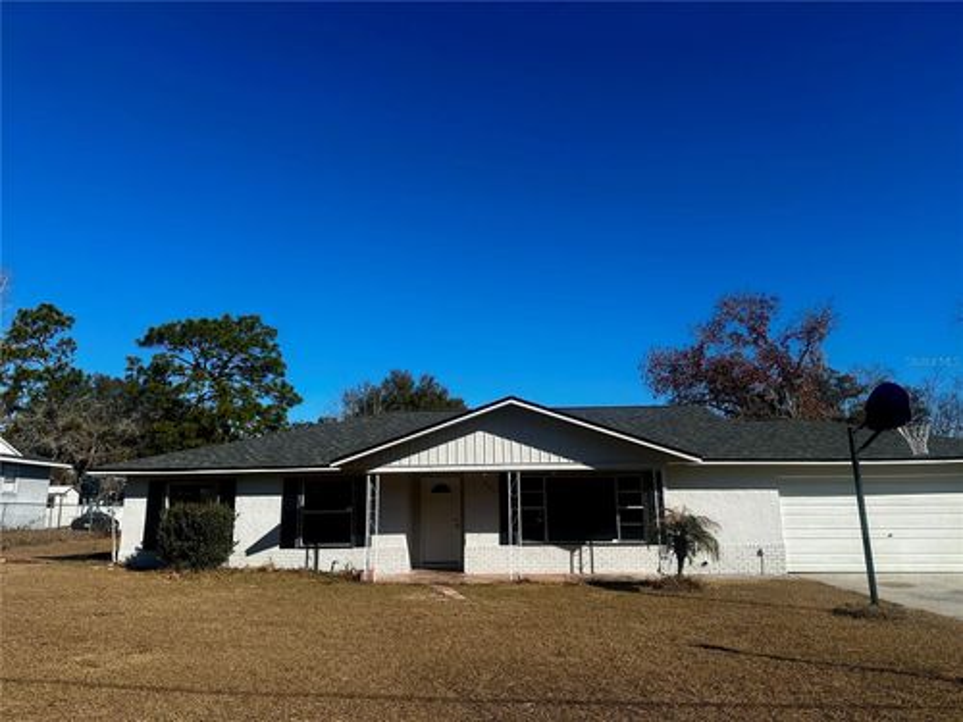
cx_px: 482
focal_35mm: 24
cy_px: 361
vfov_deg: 56.8
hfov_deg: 71.6
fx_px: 668
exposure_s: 1/5525
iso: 80
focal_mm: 6.86
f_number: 1.78
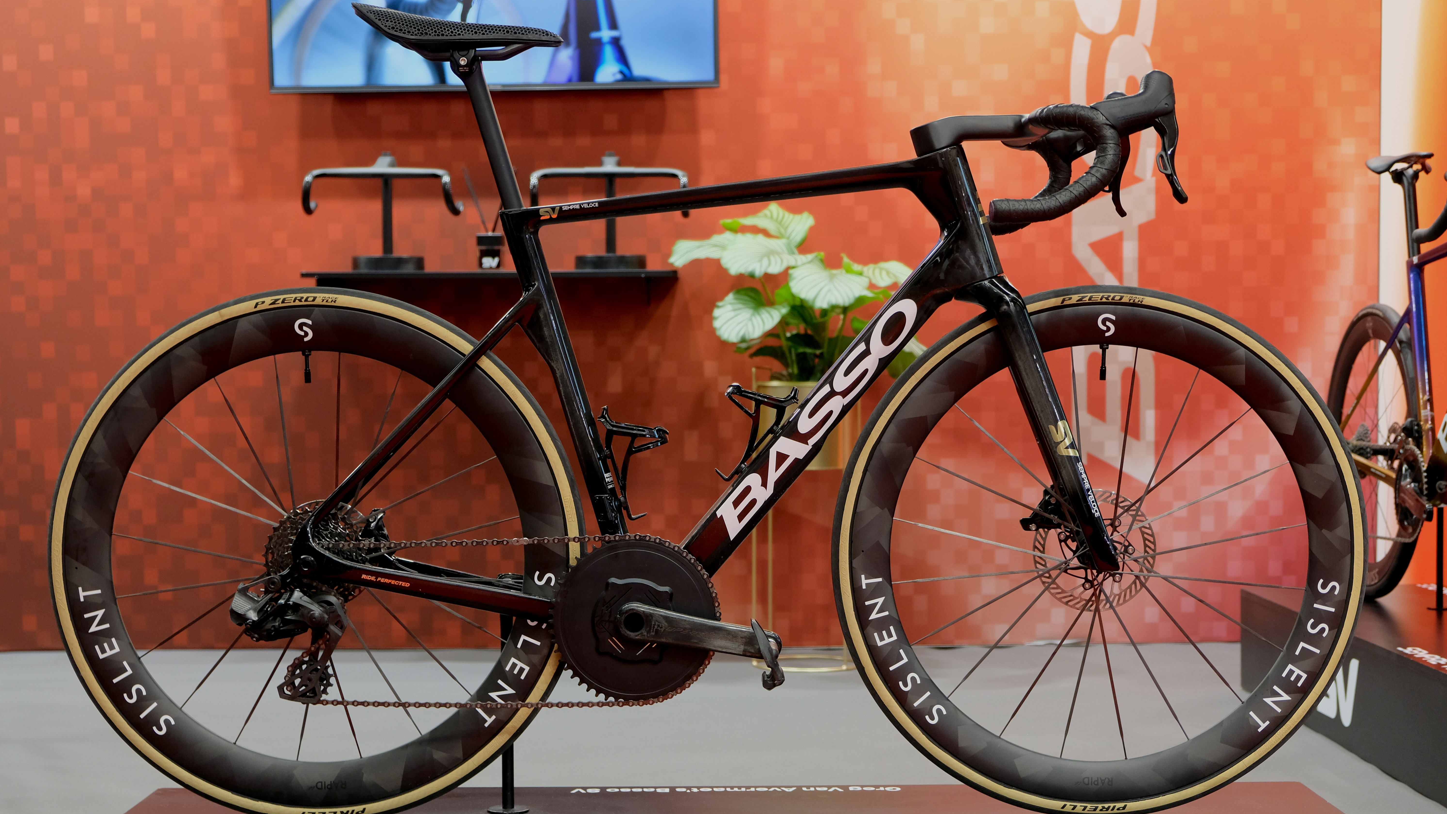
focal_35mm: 57
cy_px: 442
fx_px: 2187
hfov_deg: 36.6
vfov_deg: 21.1
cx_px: 721
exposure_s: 1/38
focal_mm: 35.8
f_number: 3.6
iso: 800
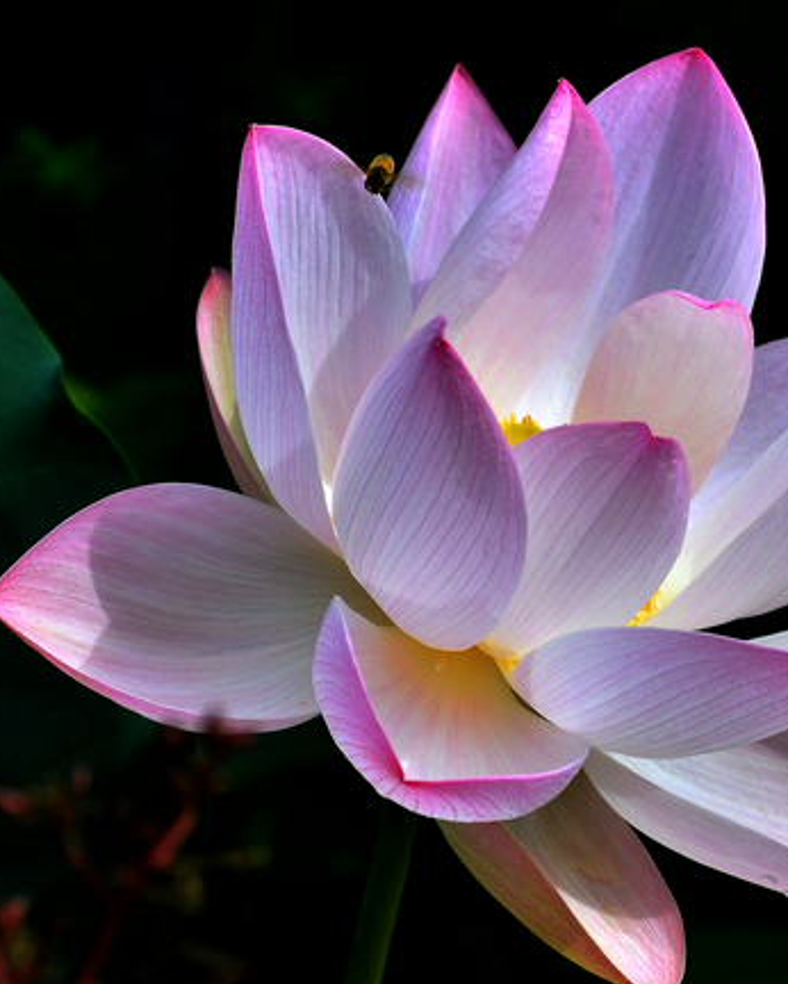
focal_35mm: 234
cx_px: 804
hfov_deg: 6.6
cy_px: 519
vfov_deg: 8.3
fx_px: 6817
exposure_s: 1/1600
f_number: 8
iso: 400
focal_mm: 90
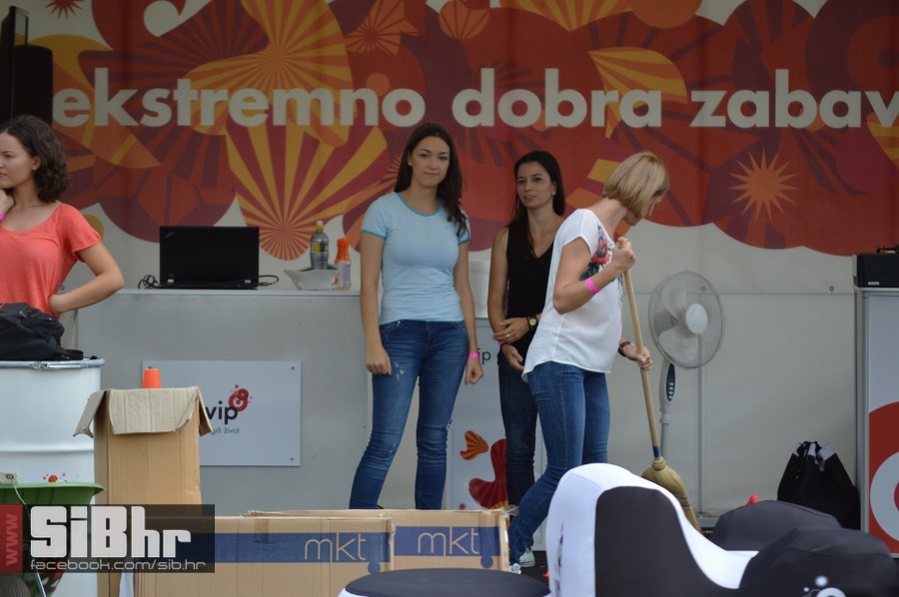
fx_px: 6735
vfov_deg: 5.1
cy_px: 298
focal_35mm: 270
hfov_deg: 7.6
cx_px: 450
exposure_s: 1/800
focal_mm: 180
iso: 200
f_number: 5.6
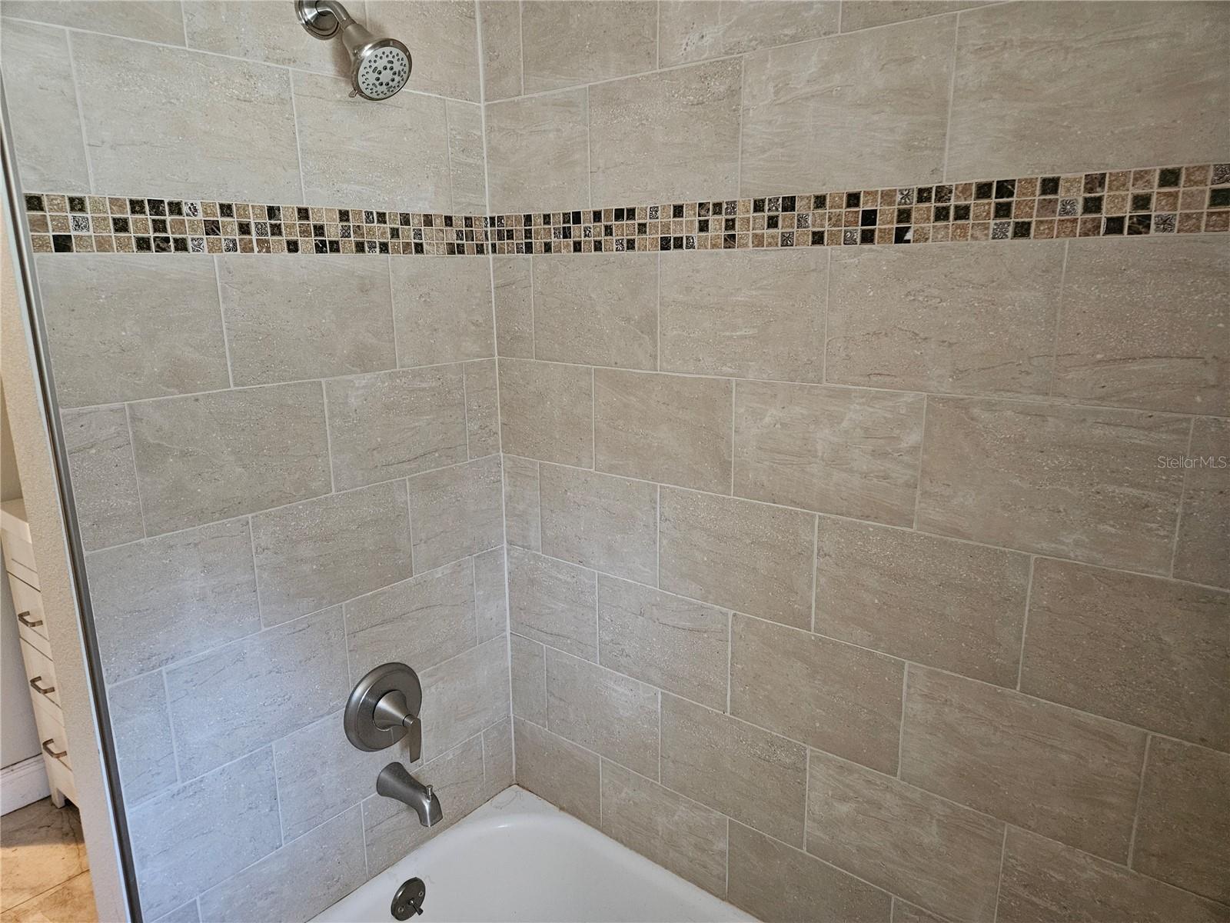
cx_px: 615
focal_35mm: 23
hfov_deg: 73.9
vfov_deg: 58.9
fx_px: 817
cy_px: 462
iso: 640
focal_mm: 5.4
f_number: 1.8
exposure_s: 1/30
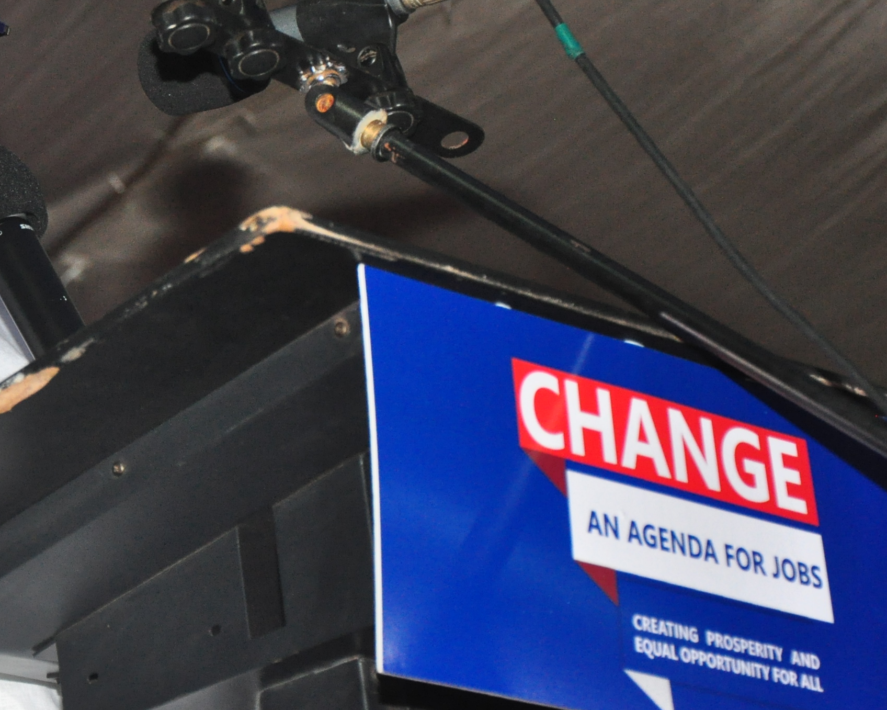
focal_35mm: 176
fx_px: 4621
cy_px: 277
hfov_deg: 10.9
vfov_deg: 8.8
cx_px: 75
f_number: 5.3
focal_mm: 66
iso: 1600
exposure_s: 1/250
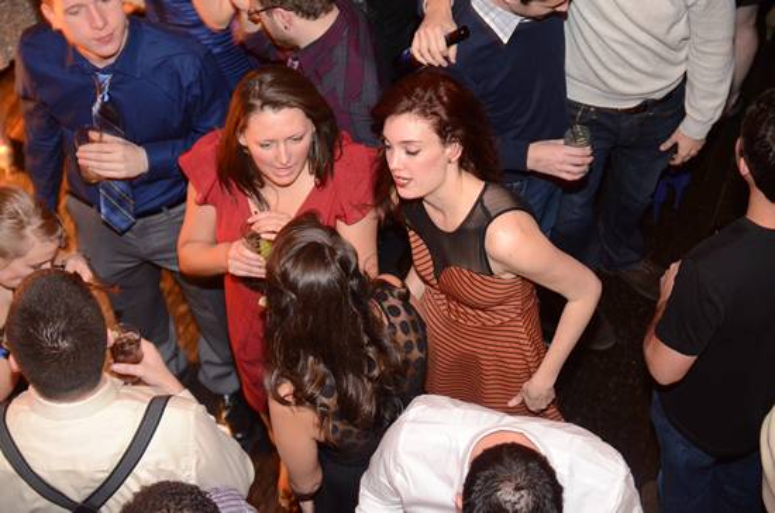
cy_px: 256
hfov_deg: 27.1
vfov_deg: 18.1
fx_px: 1611
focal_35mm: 75
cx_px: 388
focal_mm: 50
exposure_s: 1/15
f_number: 2.8
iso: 2500
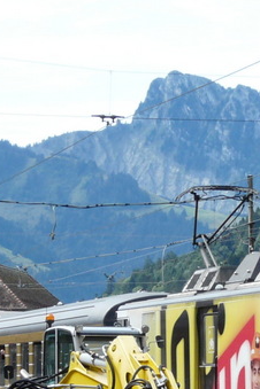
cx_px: 303
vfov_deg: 8.7
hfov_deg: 5.8
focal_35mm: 236
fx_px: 2556
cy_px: 375
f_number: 5.6
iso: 100
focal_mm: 12.6
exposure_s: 1/200
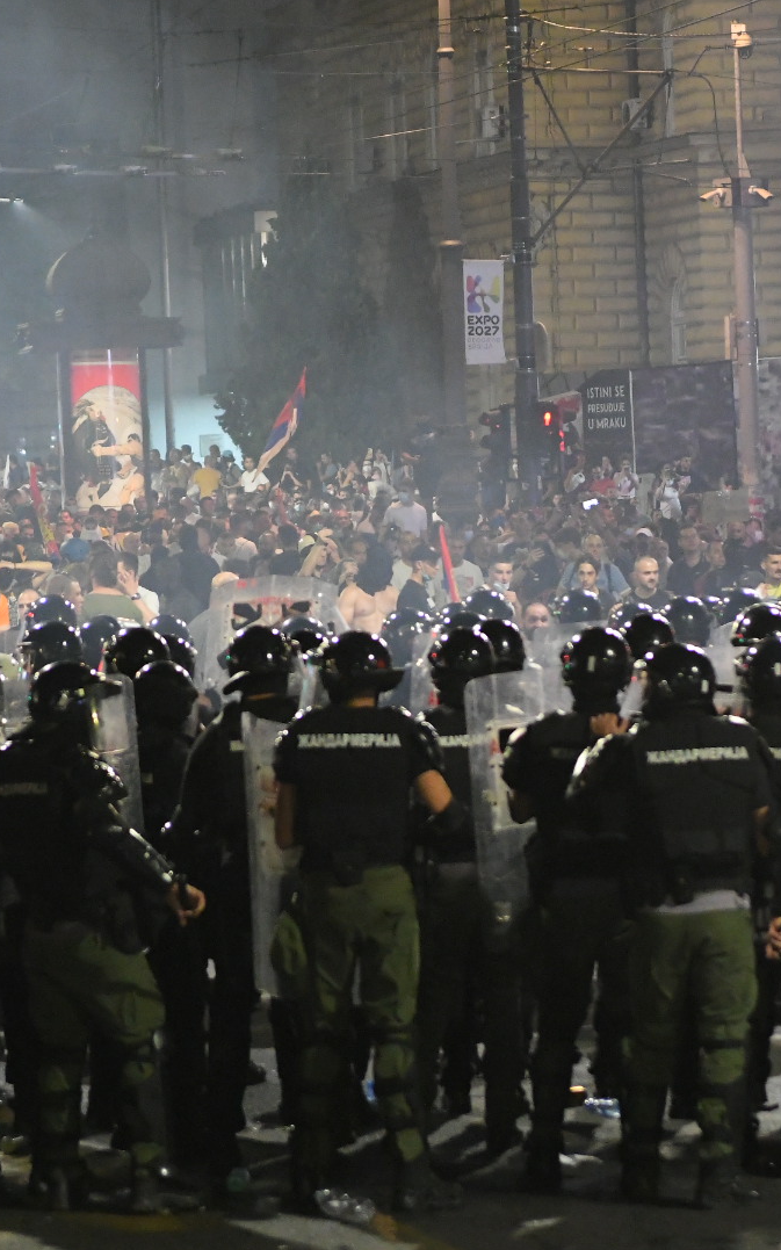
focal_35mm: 161
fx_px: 5484
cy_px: 626
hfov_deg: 8.1
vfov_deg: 13.0
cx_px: 389
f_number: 3.5
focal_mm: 70
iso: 6400
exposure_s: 1/160
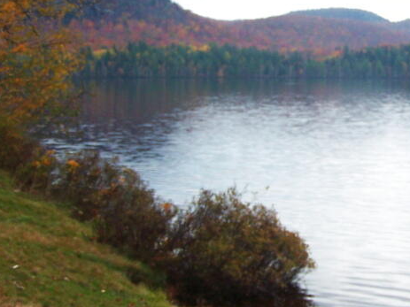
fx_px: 995
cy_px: 117
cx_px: 377
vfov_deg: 17.5
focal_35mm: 84
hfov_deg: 22.7
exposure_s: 1/640
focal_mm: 6.3
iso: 80
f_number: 2.8
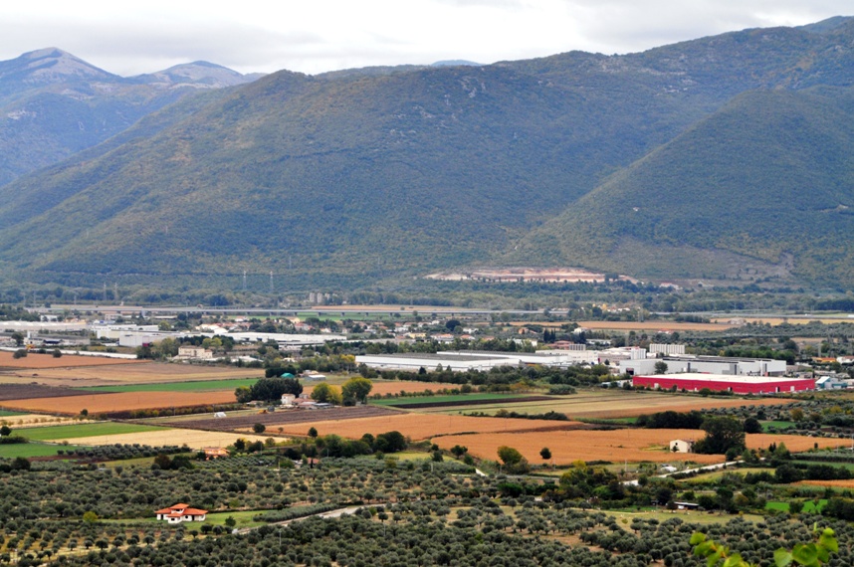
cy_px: 284
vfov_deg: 11.4
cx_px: 427
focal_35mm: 120
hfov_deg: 17.1
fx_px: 2843
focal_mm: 80
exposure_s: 1/400
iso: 400
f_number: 5
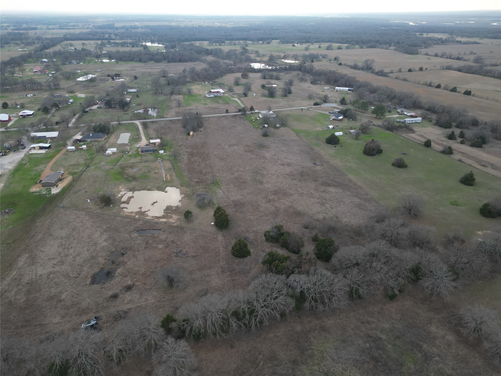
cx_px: 250
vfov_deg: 56.8
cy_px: 188
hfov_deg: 71.6
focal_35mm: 24
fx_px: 347
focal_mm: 6.72
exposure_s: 1/320
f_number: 1.7
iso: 120
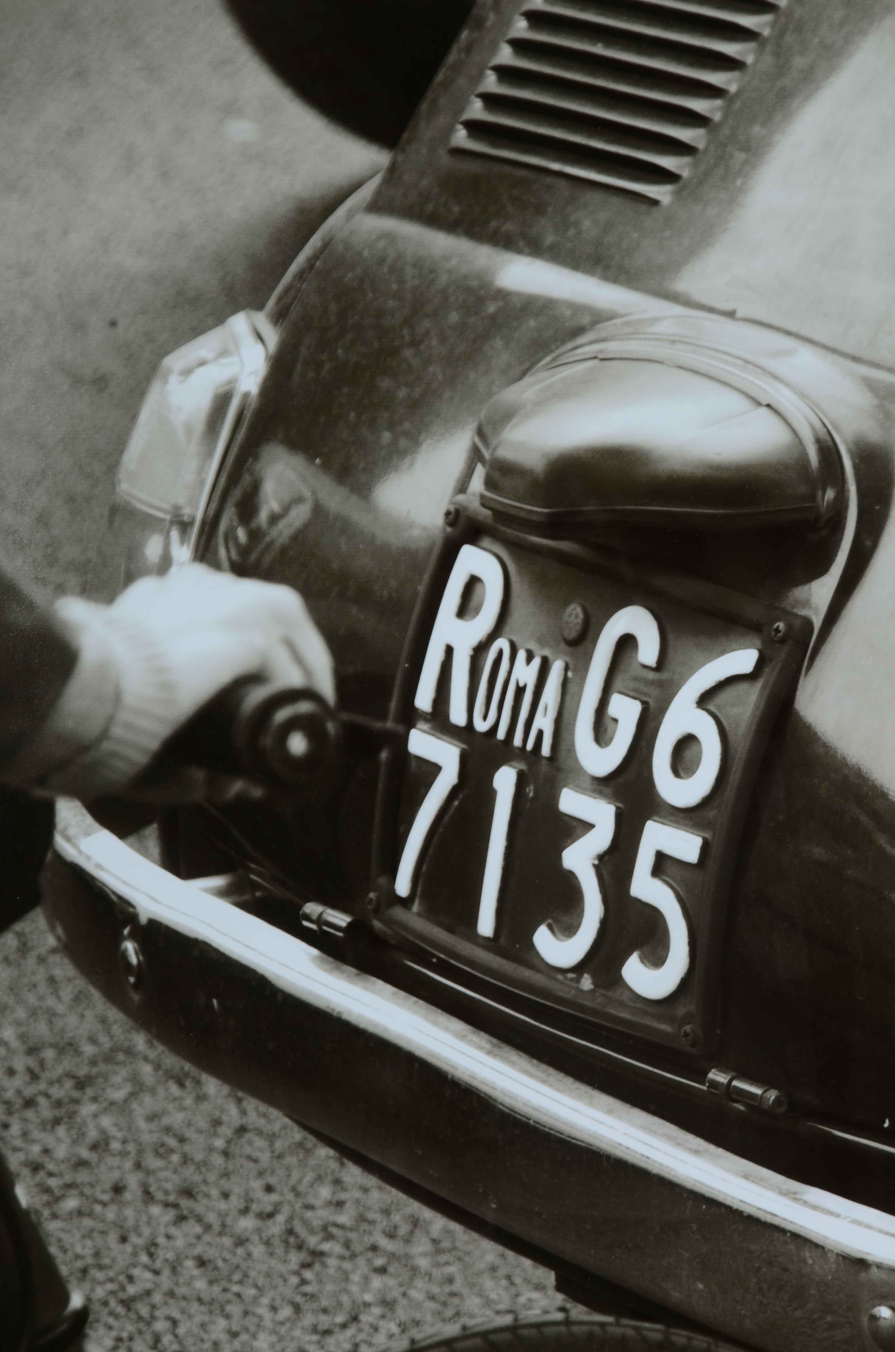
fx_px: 5900
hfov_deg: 8.7
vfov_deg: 13.1
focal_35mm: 158
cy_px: 676
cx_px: 448
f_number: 16
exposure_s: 1/160
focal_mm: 105
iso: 200
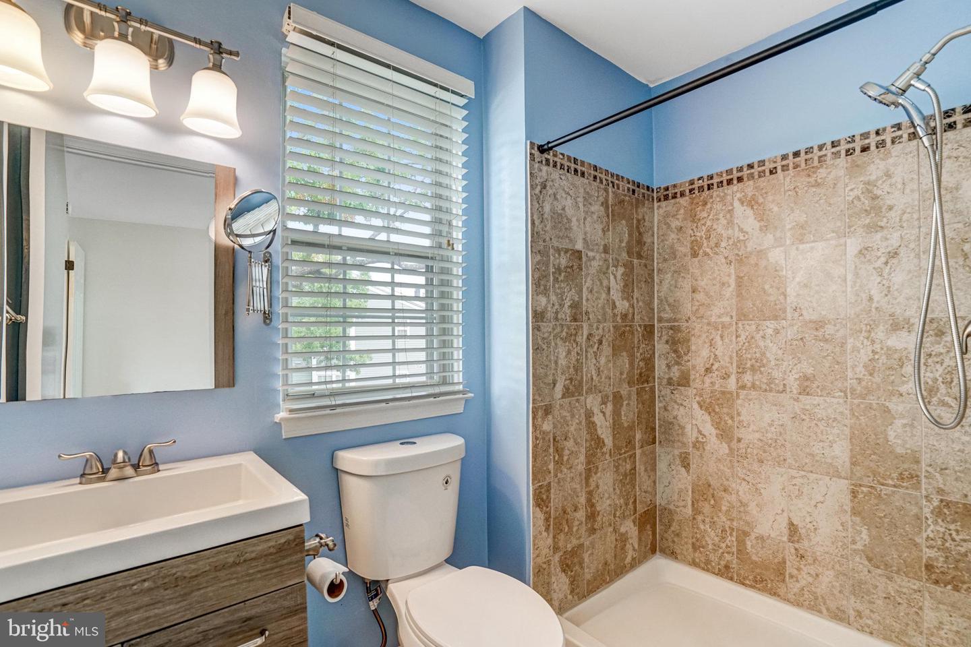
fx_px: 432
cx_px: 486
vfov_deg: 73.7
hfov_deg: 96.7
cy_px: 324
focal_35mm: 16
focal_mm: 16
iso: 1250
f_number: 8
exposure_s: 1/50
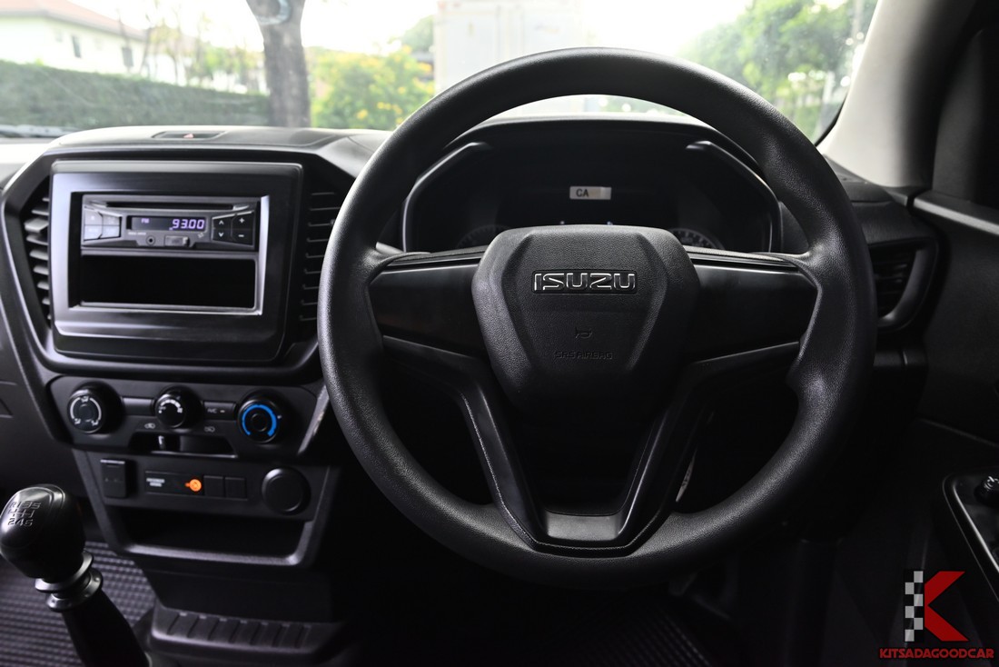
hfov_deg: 73.7
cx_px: 500
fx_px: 666
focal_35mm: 24
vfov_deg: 53.2
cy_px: 334
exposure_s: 1/90
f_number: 6.7
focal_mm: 24
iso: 1100
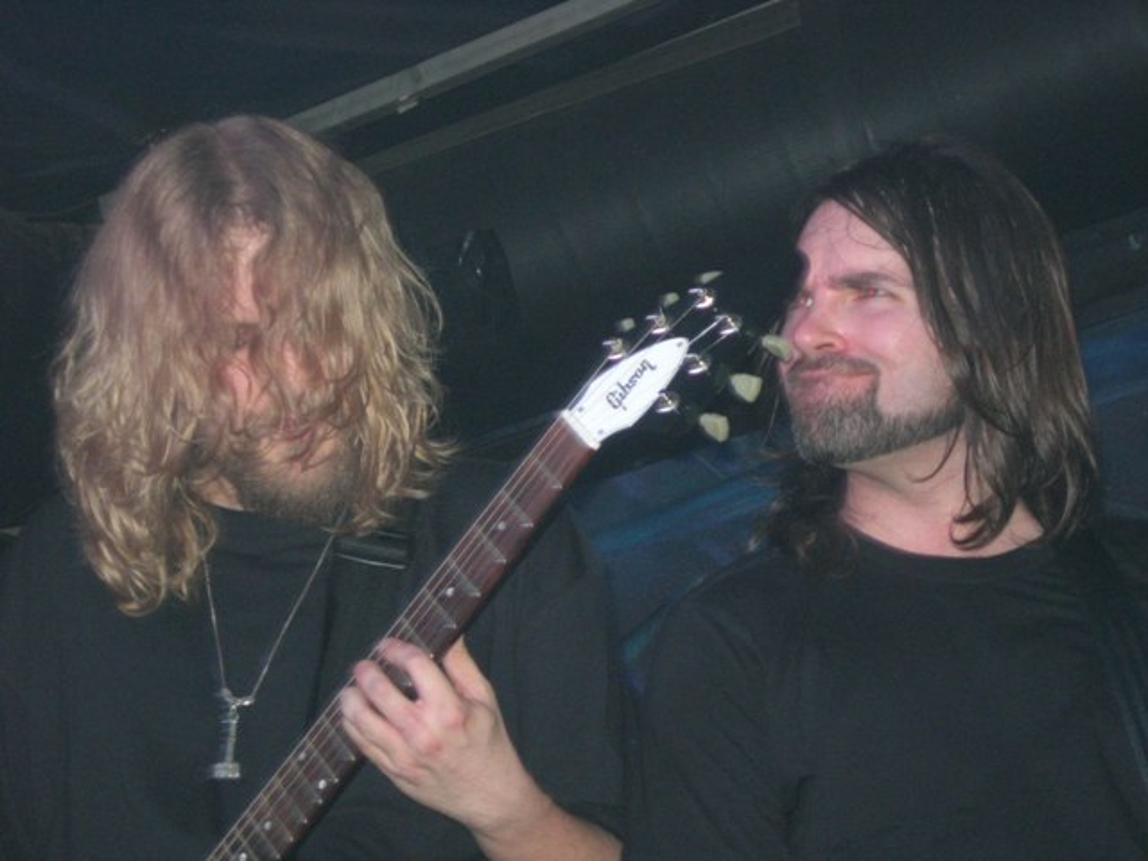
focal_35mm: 113
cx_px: 574
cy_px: 430
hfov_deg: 17.4
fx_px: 3748
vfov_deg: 13.1
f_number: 4.9
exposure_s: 1/60.1
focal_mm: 23.4
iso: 176
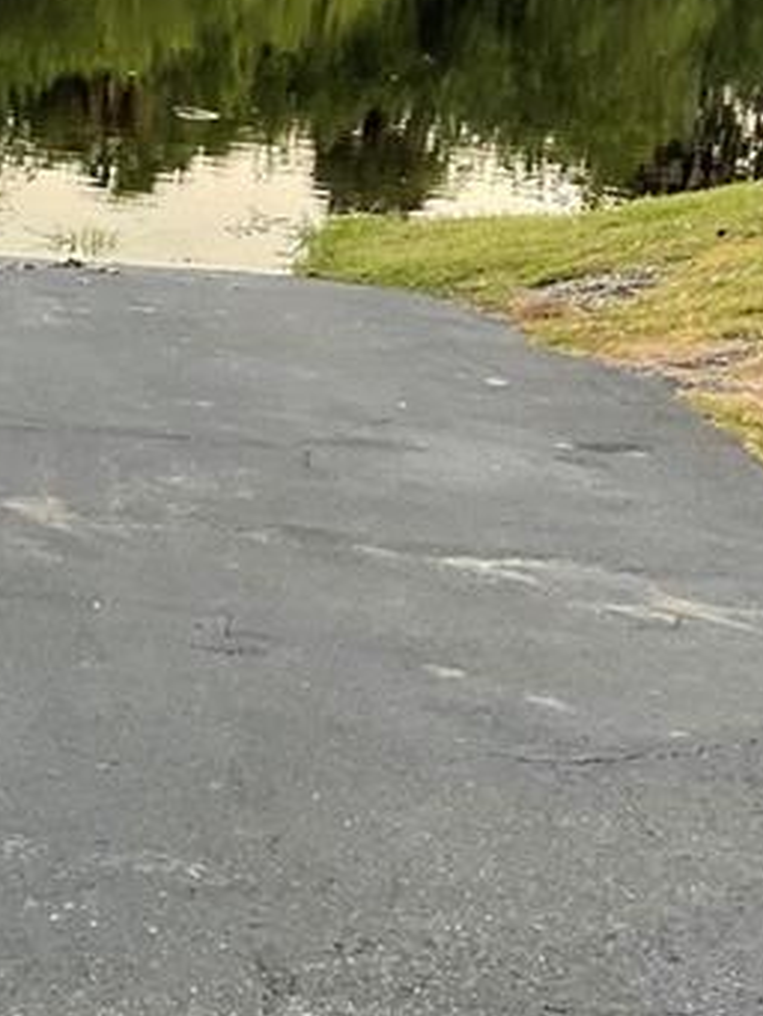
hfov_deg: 14.5
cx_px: 197
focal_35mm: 102
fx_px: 2996
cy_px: 691
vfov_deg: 19.2
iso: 80
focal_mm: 3
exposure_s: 1/60
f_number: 1.8
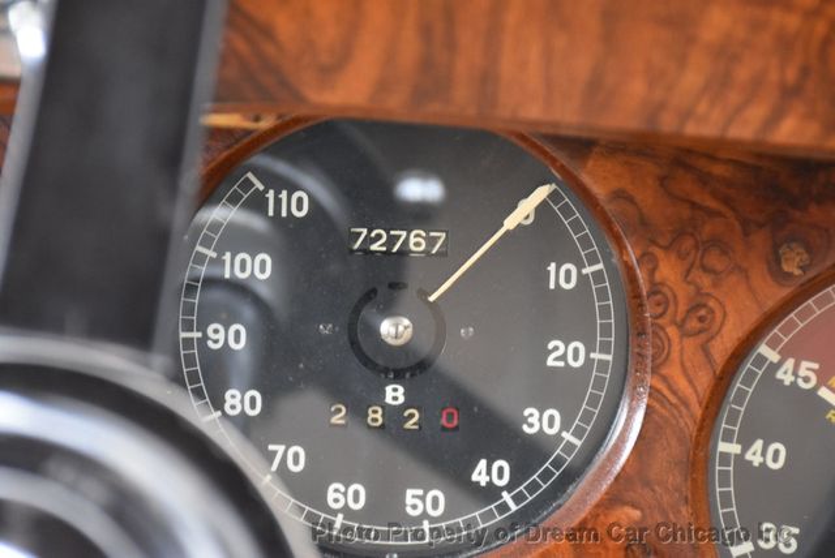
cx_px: 418
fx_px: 3482
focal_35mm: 150
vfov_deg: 9.2
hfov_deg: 13.7
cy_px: 279
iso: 1800
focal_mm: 100
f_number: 5.6
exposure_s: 1/60
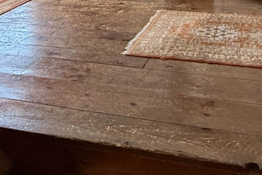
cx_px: 131
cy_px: -84
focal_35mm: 55
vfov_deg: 21.0
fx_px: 400
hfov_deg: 36.2
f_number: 2.2
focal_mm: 2.22
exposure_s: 1/120
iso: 500
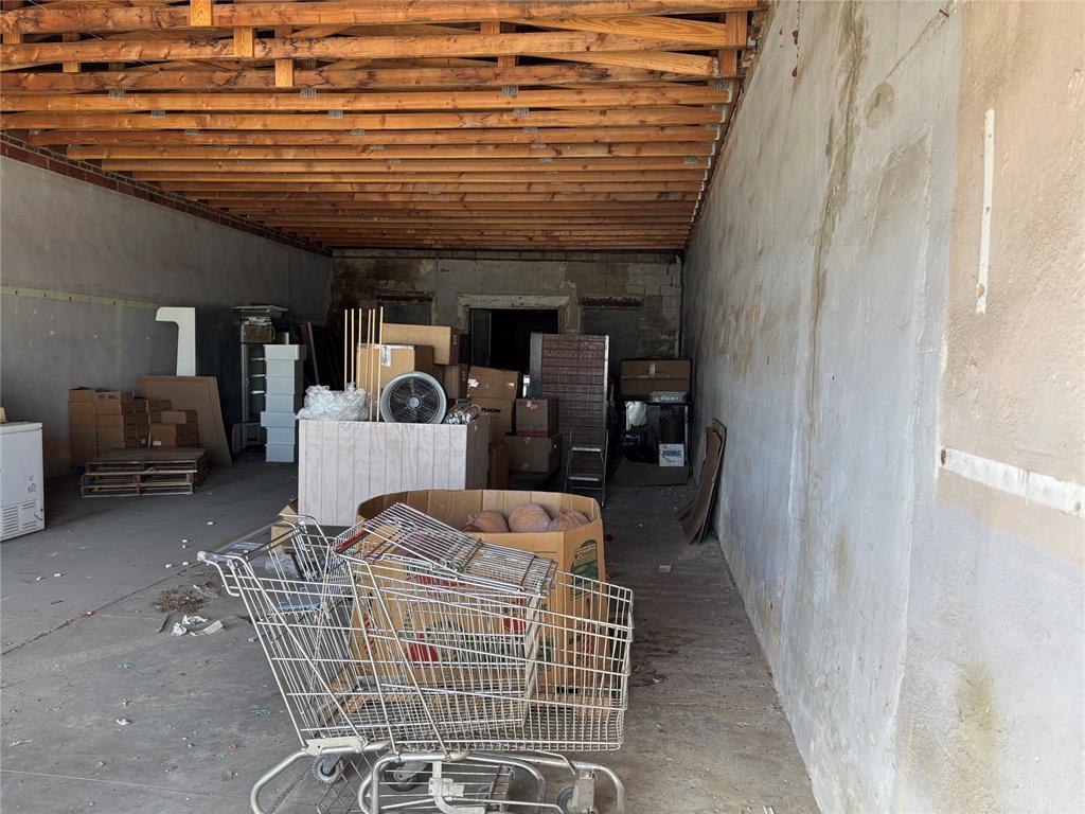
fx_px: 815
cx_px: 542
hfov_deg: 67.3
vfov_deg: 53.1
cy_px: 407
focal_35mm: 26
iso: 80
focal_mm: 5.96
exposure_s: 1/121
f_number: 1.6
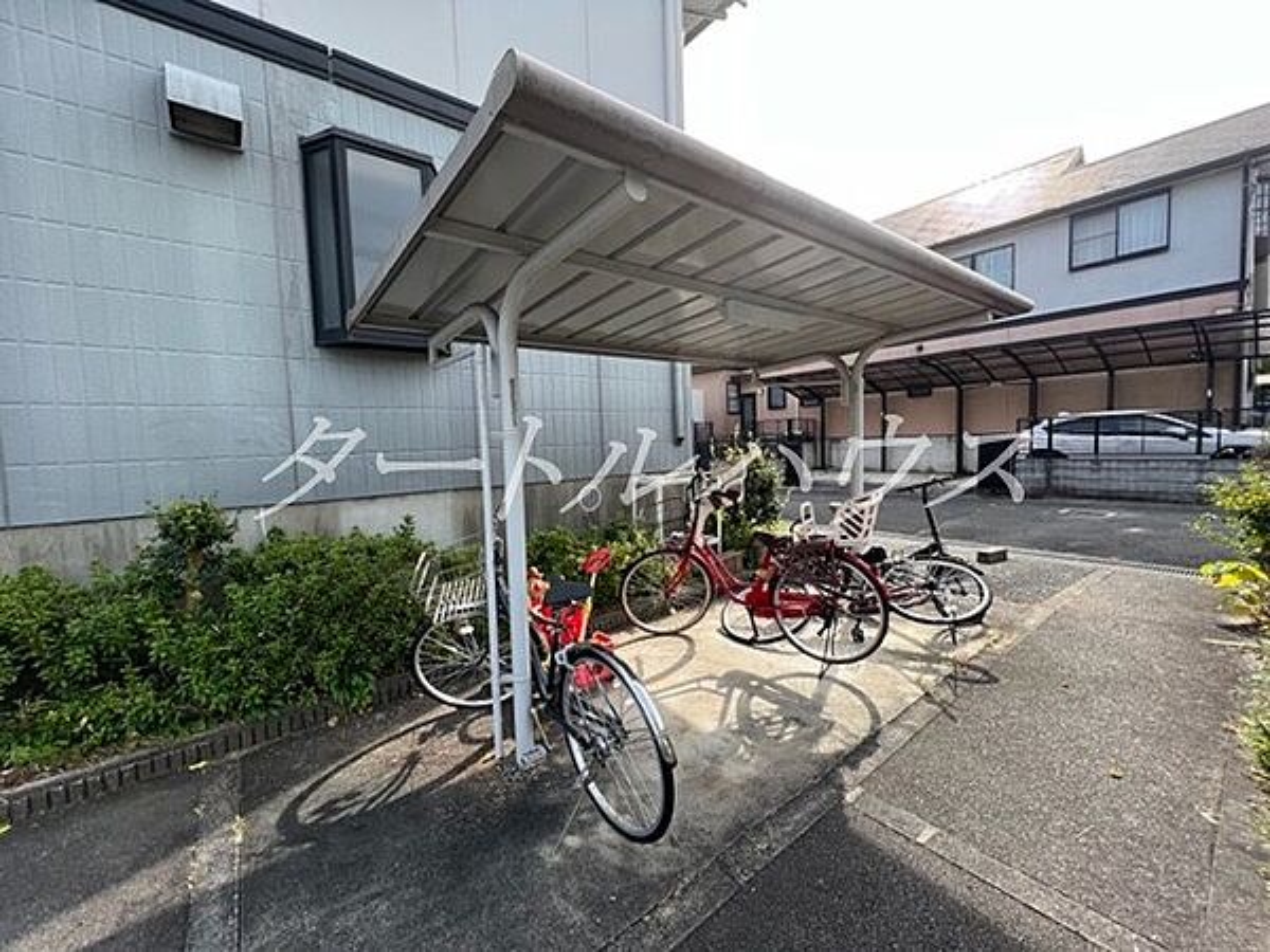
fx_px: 477
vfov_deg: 89.9
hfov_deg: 106.2
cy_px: 476
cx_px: 635
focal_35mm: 13
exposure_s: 1/401
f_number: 1.8
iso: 32
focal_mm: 1.57
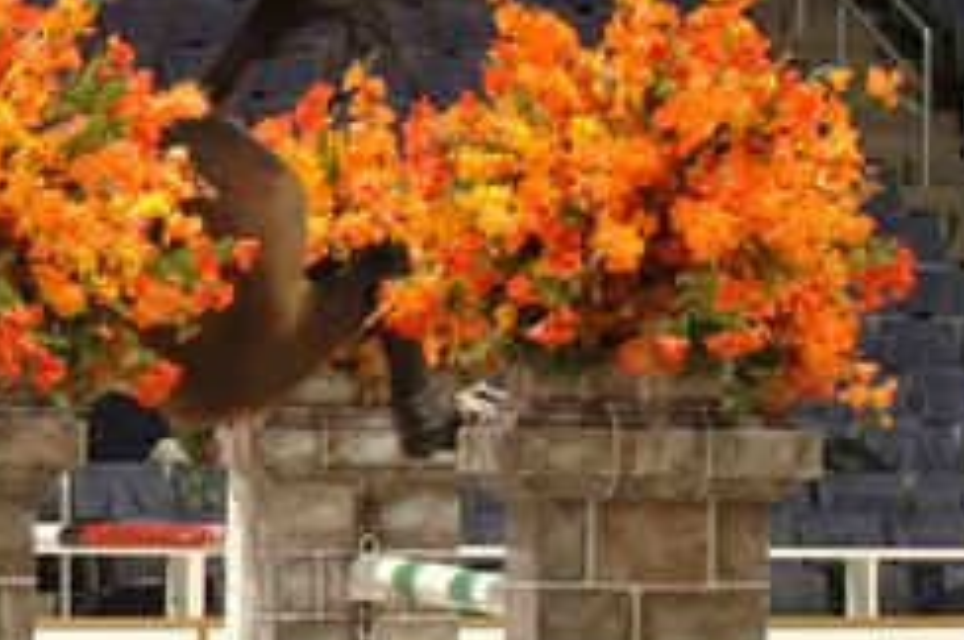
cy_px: 267
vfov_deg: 5.0
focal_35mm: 275
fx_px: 7354
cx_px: -241
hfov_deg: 7.4
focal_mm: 70
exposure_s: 1/250
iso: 320
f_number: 5
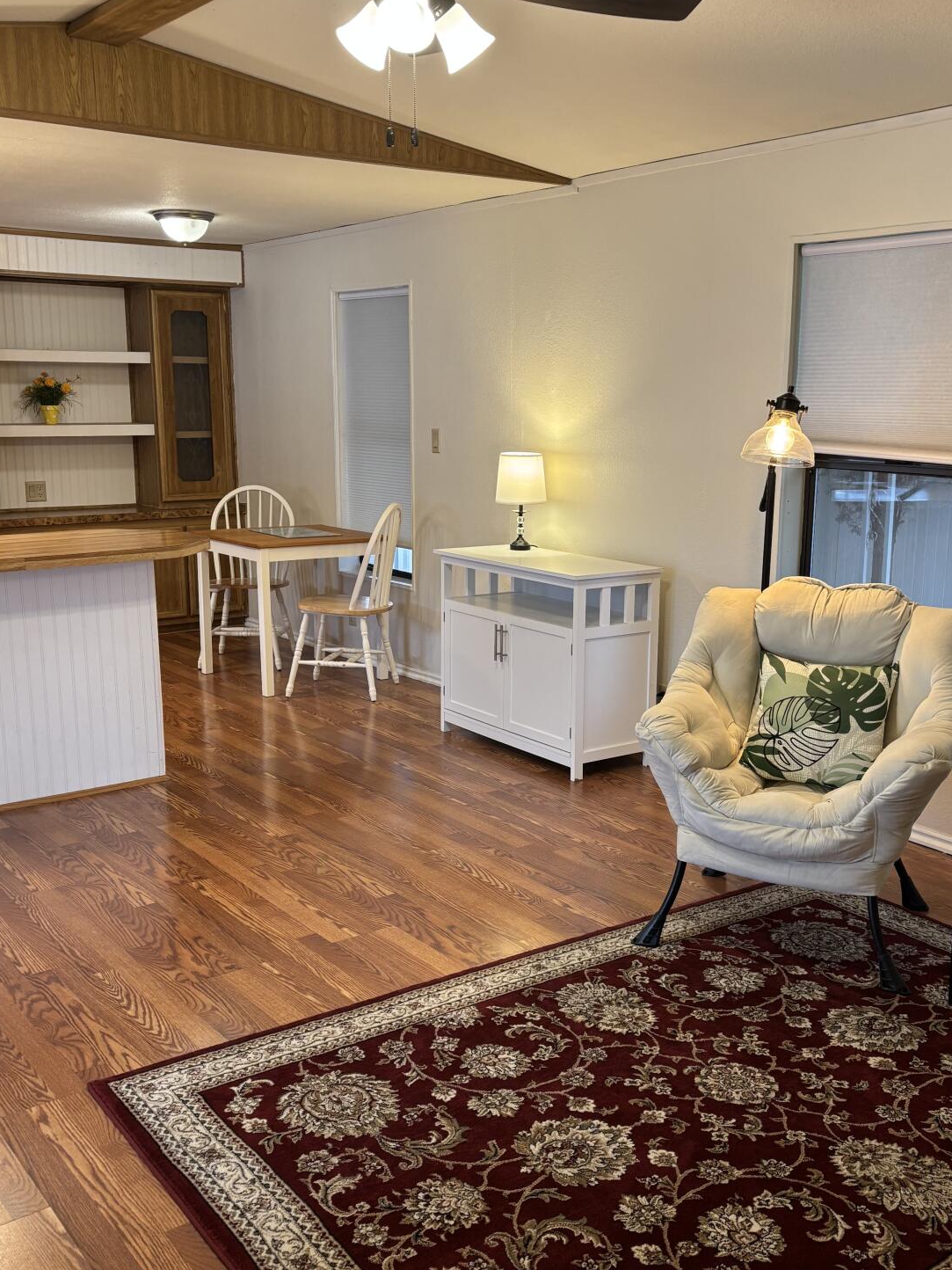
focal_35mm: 36
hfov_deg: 39.6
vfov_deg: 51.3
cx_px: 529
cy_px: 658
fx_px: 1320
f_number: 1.6
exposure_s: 1/60
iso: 125
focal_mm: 5.96
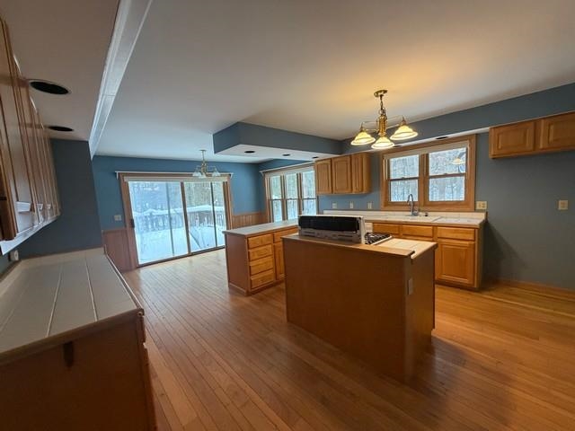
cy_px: 216
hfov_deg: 102.1
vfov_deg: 85.7
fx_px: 233
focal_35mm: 14
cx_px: 288
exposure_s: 1/60
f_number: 2.2
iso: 250
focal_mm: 2.22
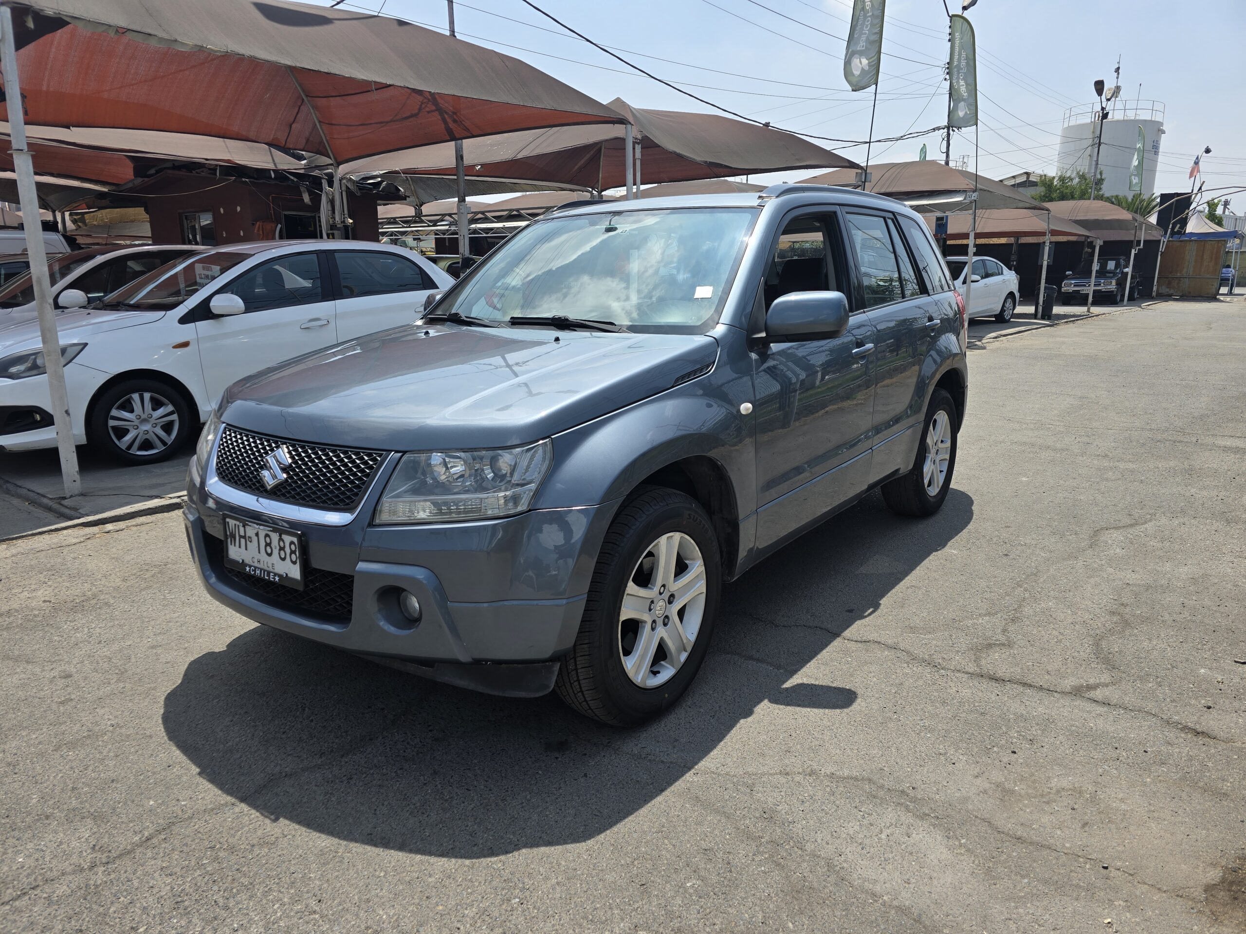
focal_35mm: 23
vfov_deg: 58.9
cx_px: 623
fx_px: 828
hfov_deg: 73.9
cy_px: 467
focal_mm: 6.3
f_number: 1.7
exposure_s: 1/750
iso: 12
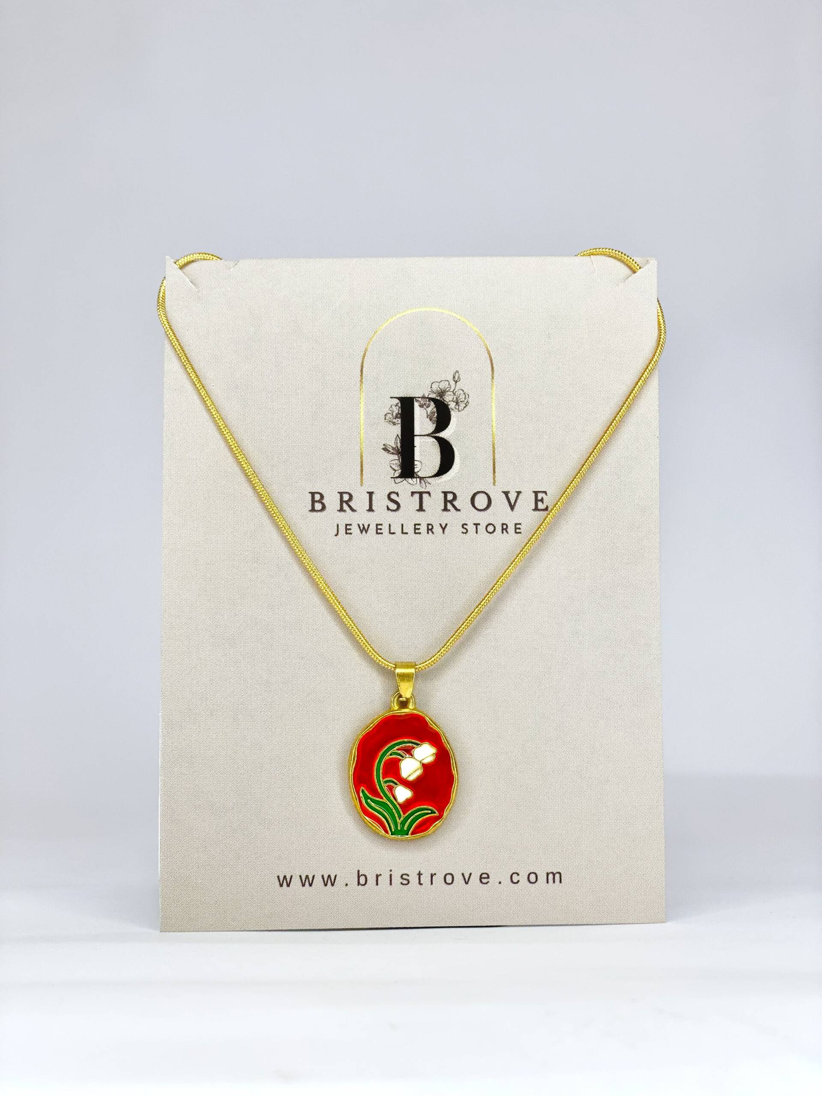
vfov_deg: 36.8
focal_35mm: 52
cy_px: 548
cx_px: 411
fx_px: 1646
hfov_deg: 28.0
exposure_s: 1/122
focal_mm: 6
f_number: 2
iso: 64
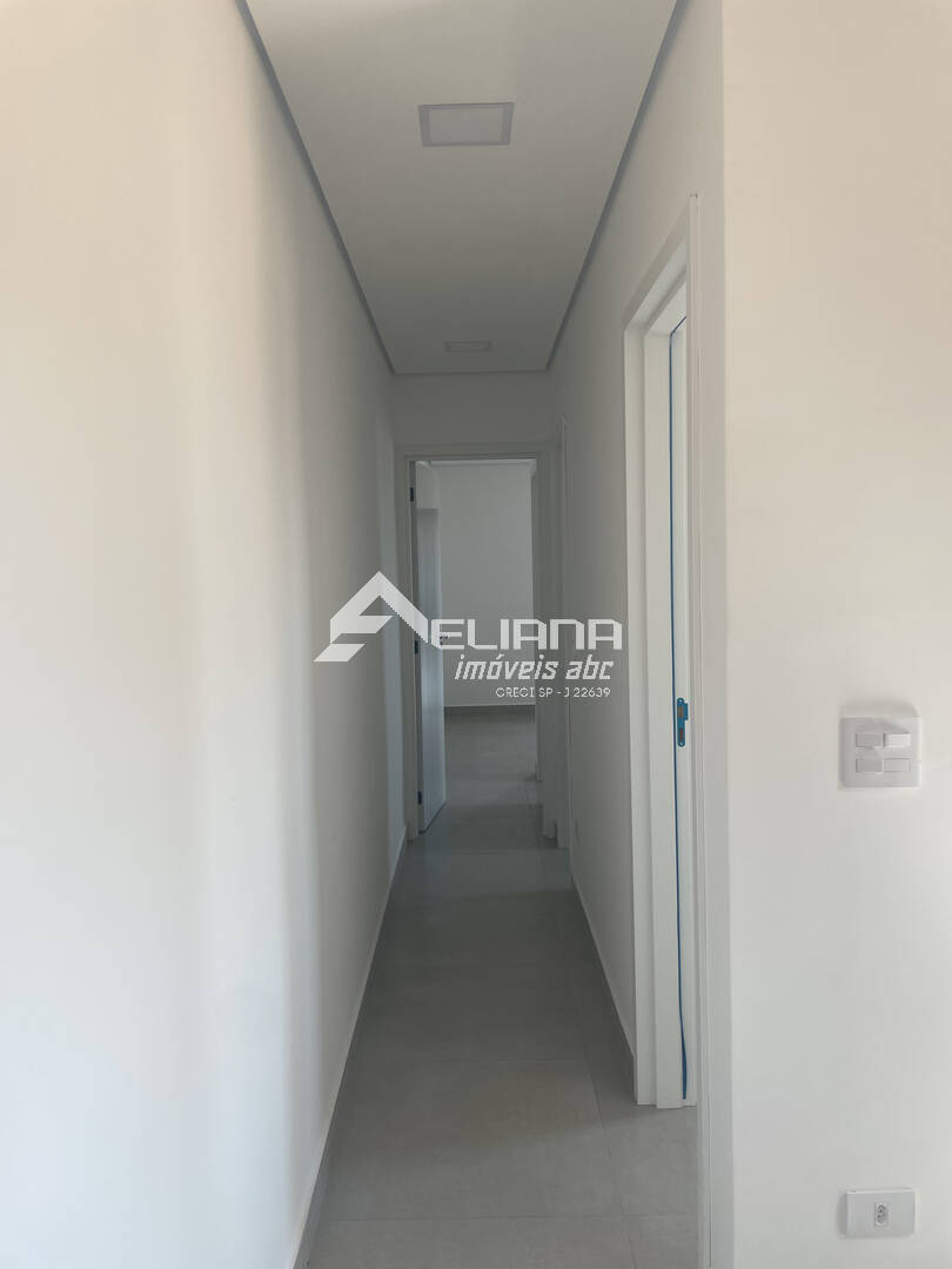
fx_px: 953
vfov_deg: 67.3
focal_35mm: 26
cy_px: 634
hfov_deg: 53.1
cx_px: 476
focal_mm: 4.2
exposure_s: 1/177
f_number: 1.6
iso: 32
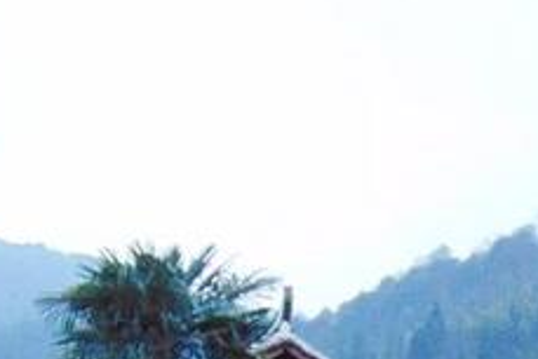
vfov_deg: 9.7
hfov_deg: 14.9
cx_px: 436
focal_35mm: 137
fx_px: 2049
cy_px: 542
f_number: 3.3
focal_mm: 7.6
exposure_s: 1/25
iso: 400
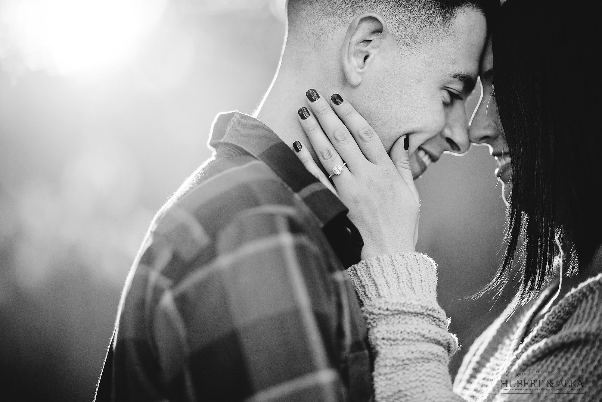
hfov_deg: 19.4
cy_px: 201
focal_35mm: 105
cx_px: 301
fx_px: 1756
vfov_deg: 13.1
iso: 500
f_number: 1.6
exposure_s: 1/2500
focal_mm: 105
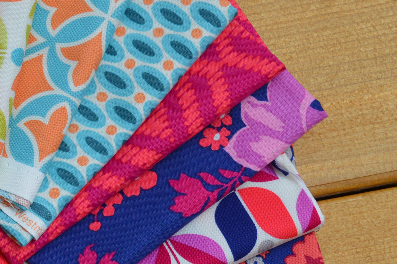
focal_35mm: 120
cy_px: 260
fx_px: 1326
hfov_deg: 16.2
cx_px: -108
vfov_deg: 11.3
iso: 100
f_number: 8
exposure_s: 1/250
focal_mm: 29
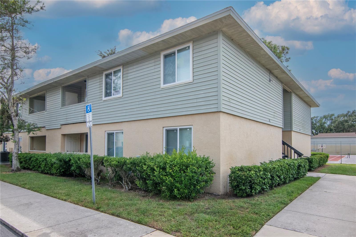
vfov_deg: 59.5
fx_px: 208
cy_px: 118
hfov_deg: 81.2
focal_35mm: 21
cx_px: 178
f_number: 14
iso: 800
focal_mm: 14
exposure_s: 1/400
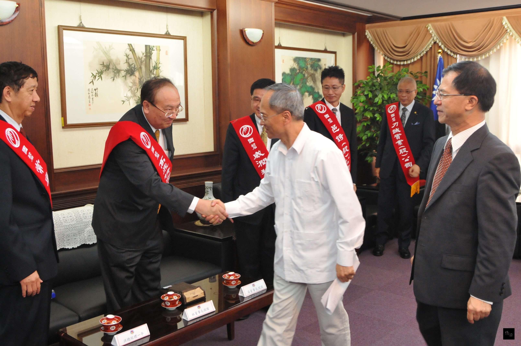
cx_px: 260
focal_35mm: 36
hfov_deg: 53.2
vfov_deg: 36.8
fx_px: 520
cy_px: 173
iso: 2000
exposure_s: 1/60
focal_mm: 24
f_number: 5
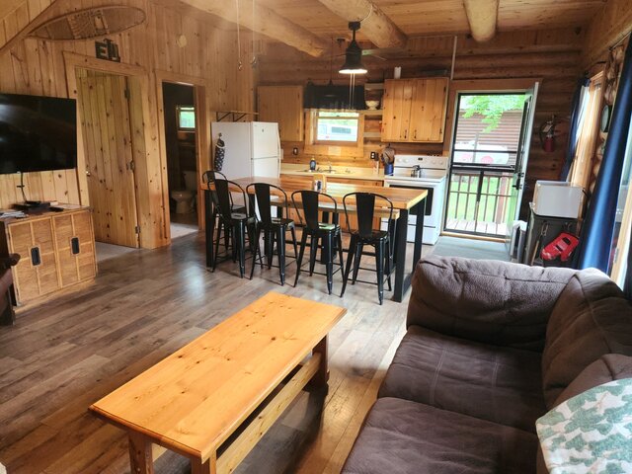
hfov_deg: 73.9
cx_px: 316
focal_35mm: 23
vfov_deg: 58.9
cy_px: 237
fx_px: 420
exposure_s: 1/60
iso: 200
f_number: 1.8
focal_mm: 5.4
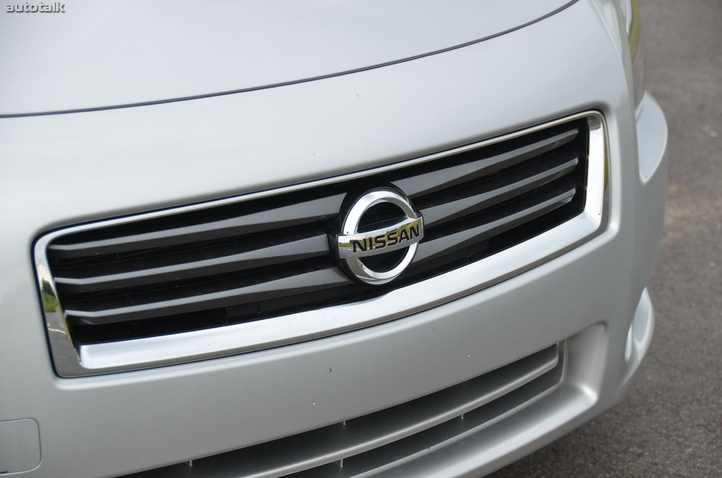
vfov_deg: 12.1
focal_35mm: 112
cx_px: 361
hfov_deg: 18.2
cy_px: 239
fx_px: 2252
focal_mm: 75
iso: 800
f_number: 5
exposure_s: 1/640
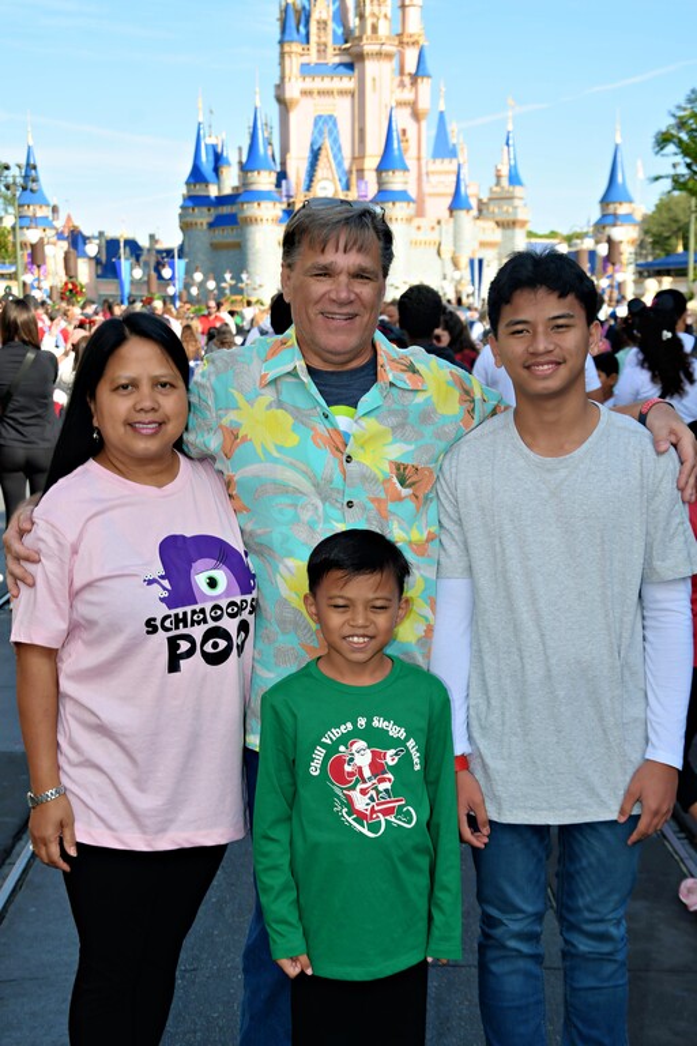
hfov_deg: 20.3
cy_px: 523
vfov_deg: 30.1
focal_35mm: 67
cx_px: 348
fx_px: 1946
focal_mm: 45
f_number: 7.1
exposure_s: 1/200
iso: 100
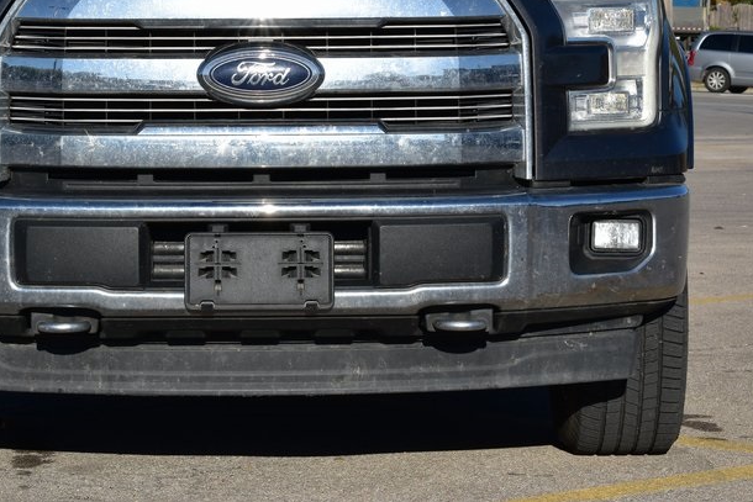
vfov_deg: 10.4
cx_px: 272
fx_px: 2741
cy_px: 82
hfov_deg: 15.6
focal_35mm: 131
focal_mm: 52
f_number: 11
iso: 320
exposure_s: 1/500
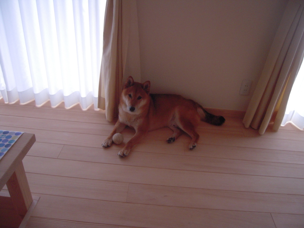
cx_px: 152
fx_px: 246
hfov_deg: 63.4
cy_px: 114
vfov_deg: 49.7
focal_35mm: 28
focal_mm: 5
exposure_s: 1/200
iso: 400
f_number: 2.7
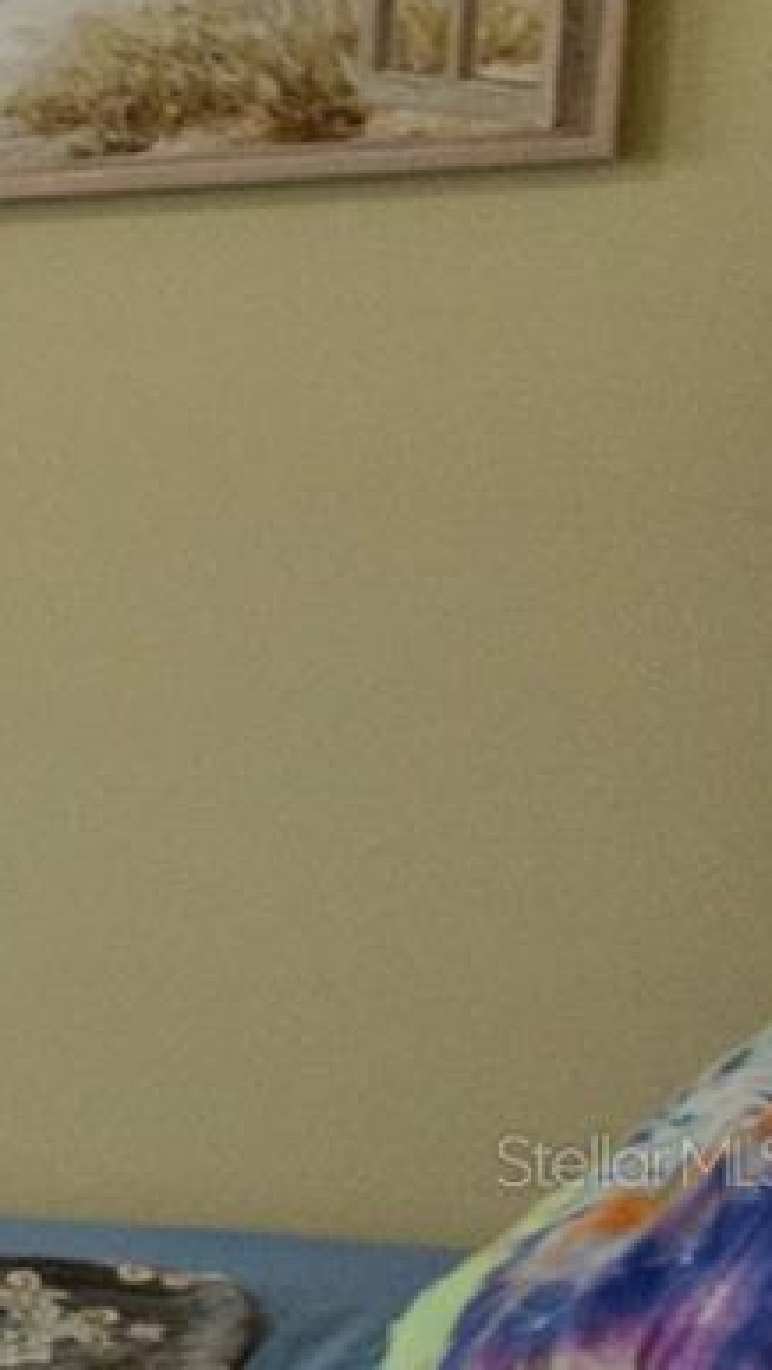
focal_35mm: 91
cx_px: -2022
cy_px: 1161
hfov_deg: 8.7
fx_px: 3308
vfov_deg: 23.0
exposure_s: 1/60
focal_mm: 14
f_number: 4
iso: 1000
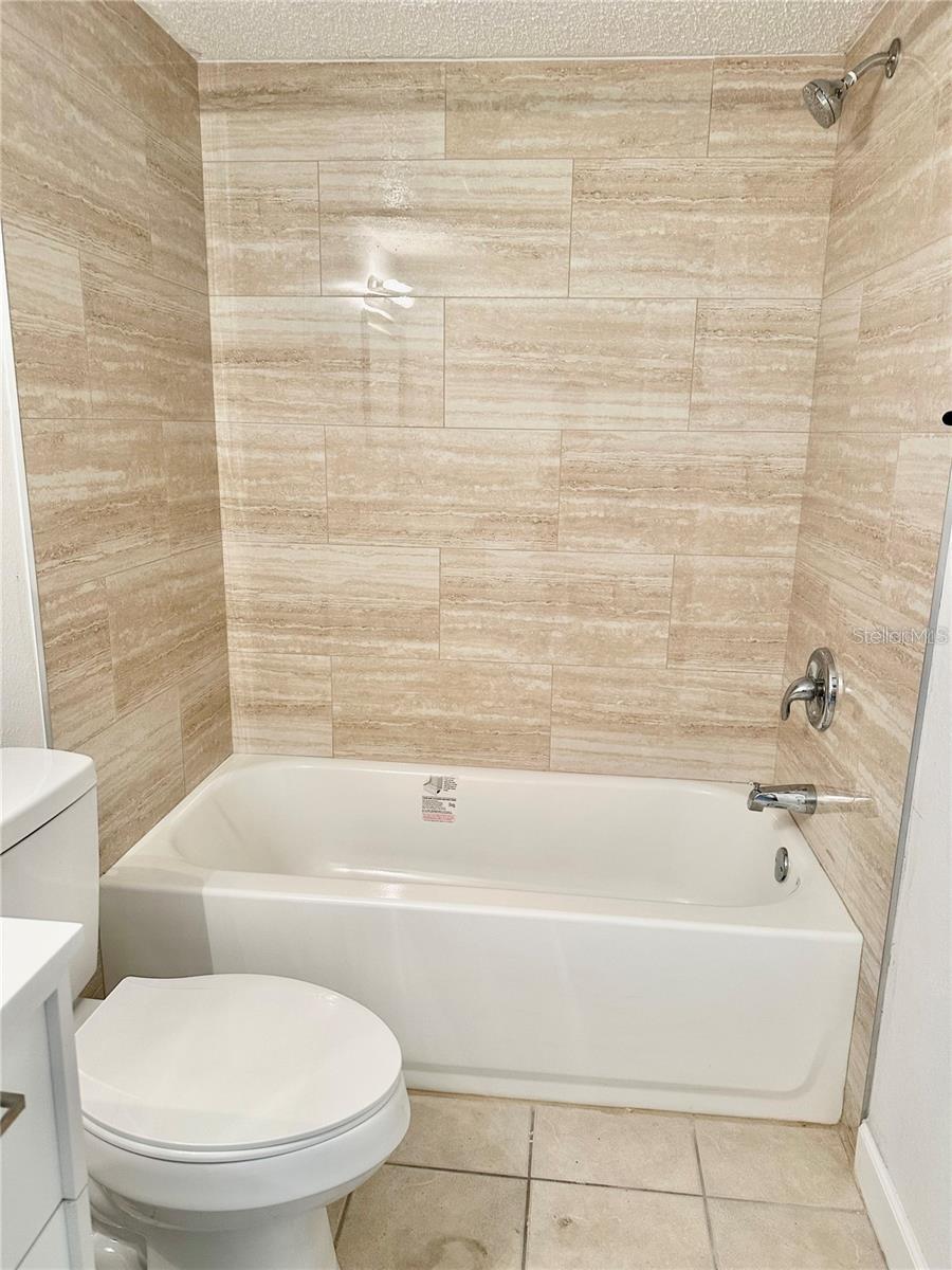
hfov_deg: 56.8
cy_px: 635
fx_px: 880
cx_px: 476
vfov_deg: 71.6
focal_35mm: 24
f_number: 1.78
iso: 160
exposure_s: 1/60
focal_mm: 6.86
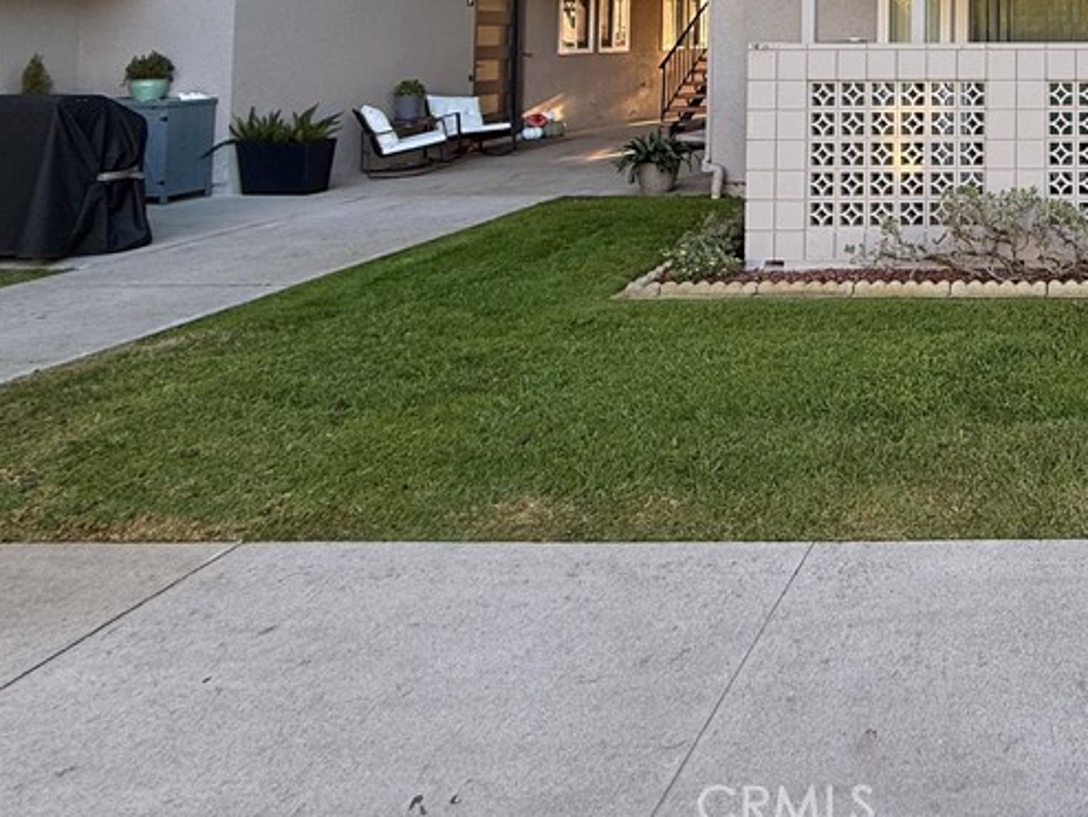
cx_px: 1119
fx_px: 912
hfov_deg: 48.9
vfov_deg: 41.6
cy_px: -9
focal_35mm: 29
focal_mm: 2.22
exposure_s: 1/189
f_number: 2.2
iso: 50
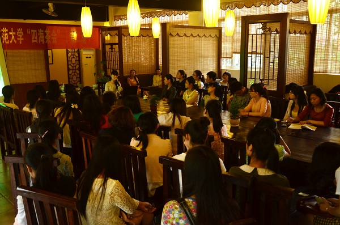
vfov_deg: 36.7
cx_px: 170
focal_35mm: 36
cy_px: 112
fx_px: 339
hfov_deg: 53.2
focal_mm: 24
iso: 1600
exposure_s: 1/50
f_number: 4.5
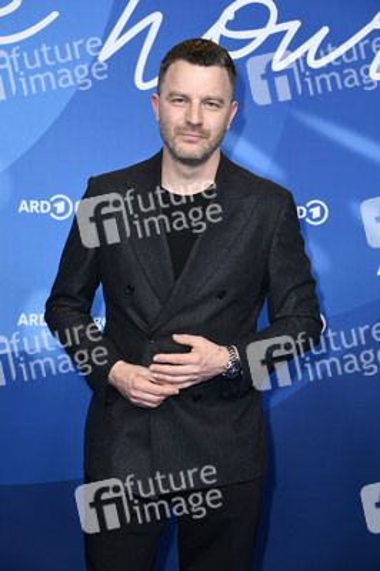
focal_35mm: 90
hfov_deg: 15.2
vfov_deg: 22.6
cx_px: 190
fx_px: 1427
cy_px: 286
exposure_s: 1/250
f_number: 5.6
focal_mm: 90
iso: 1000
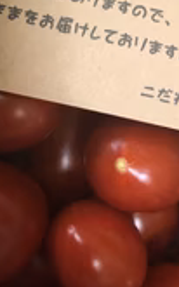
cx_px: 108
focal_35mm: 72
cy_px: -26
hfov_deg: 18.1
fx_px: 562
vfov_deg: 26.4
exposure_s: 1/15
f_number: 1.8
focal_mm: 4
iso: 80
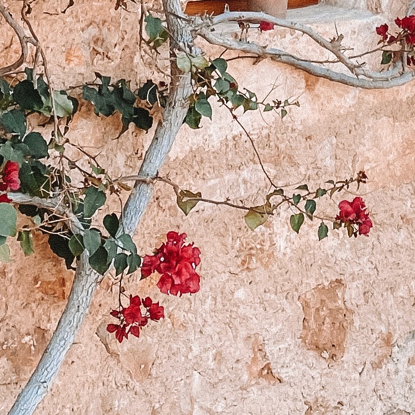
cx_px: 360
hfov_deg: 14.0
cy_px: -403
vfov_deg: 12.5
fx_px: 1682
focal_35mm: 124
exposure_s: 1/170
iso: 32
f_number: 1.8
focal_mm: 4.25
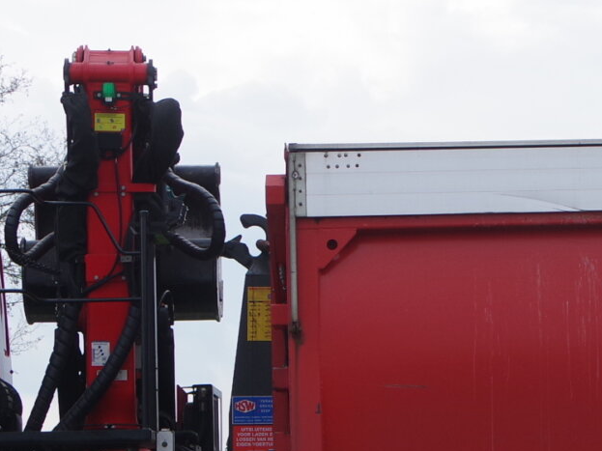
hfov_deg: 11.8
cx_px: 586
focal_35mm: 166
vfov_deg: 8.9
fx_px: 2886
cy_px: 406
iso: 200
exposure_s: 1/320
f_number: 6.3
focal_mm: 28
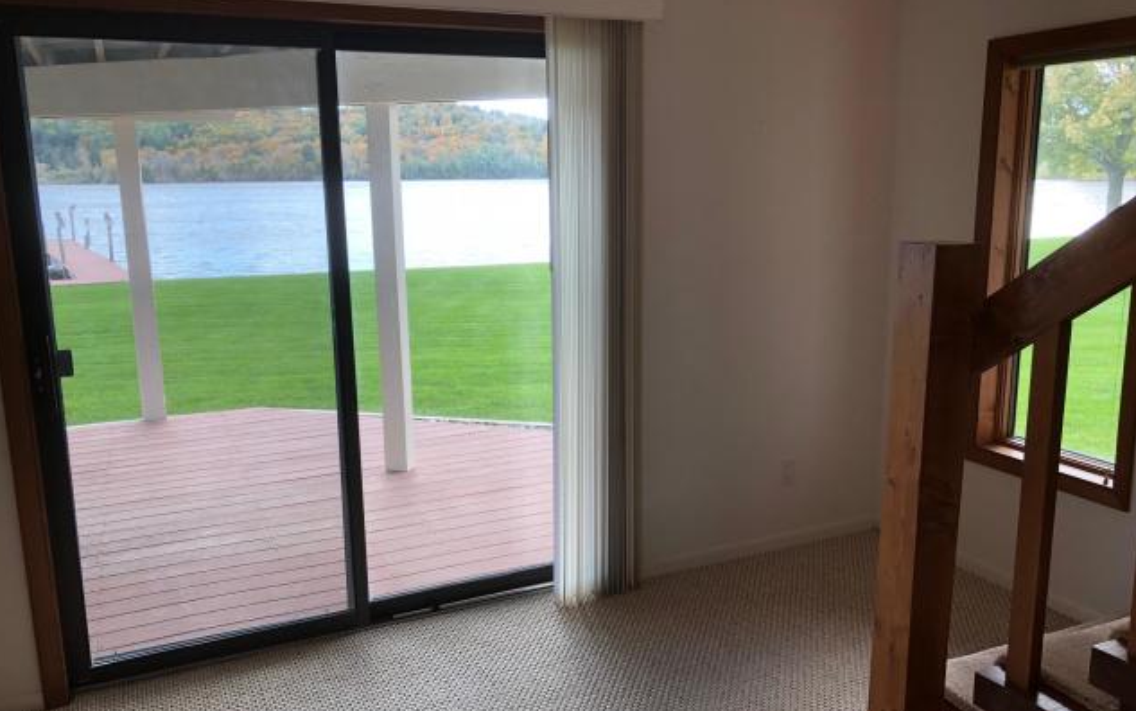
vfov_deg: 41.9
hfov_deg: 62.9
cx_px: 565
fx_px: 929
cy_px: 364
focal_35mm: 30
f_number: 1.8
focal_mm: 4
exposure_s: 1/120
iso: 25
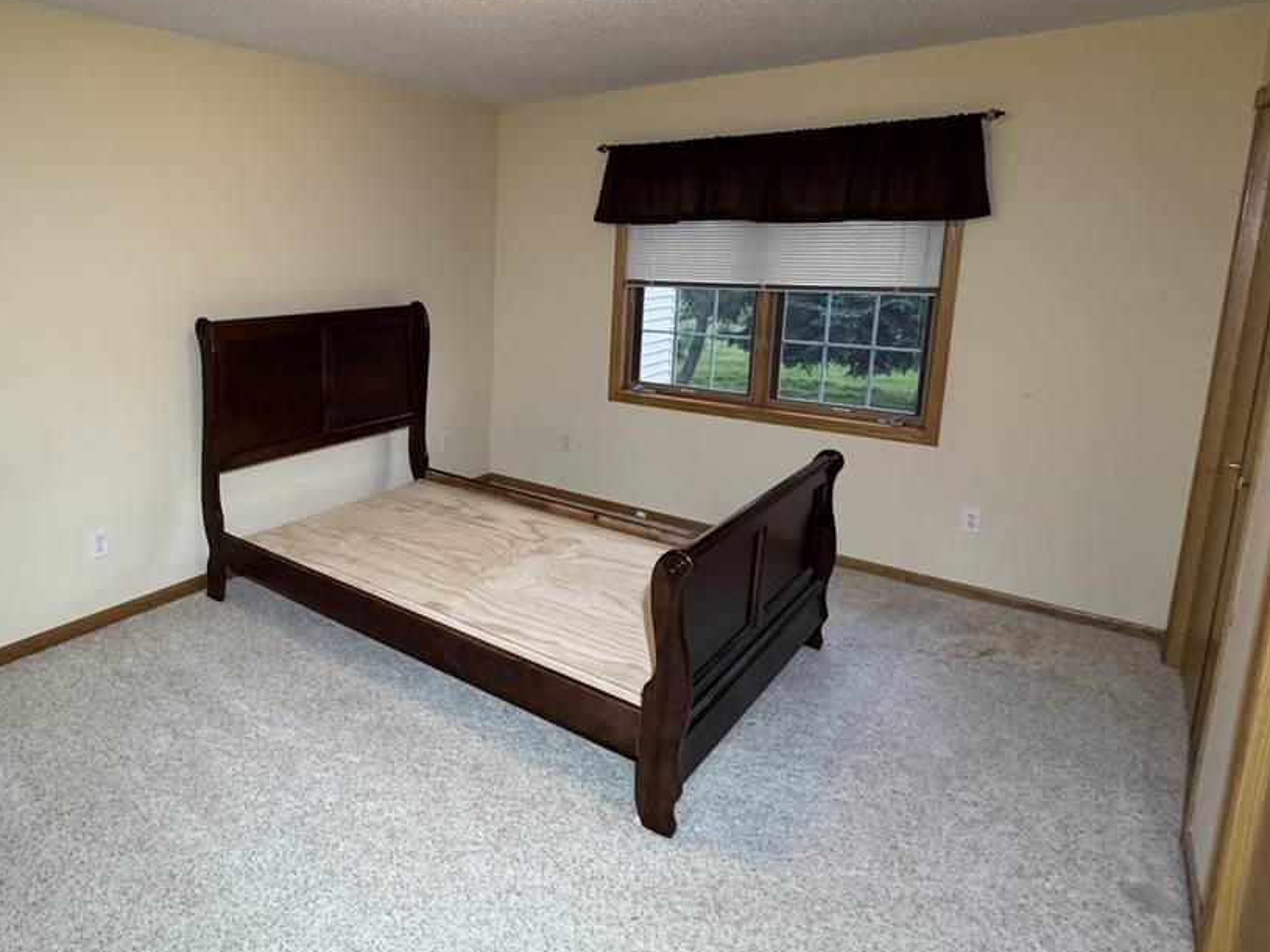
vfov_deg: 60.5
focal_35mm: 22
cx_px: 369
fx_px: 807
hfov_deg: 72.7
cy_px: 377
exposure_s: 1/60
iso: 400
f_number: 2.2
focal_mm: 2.22
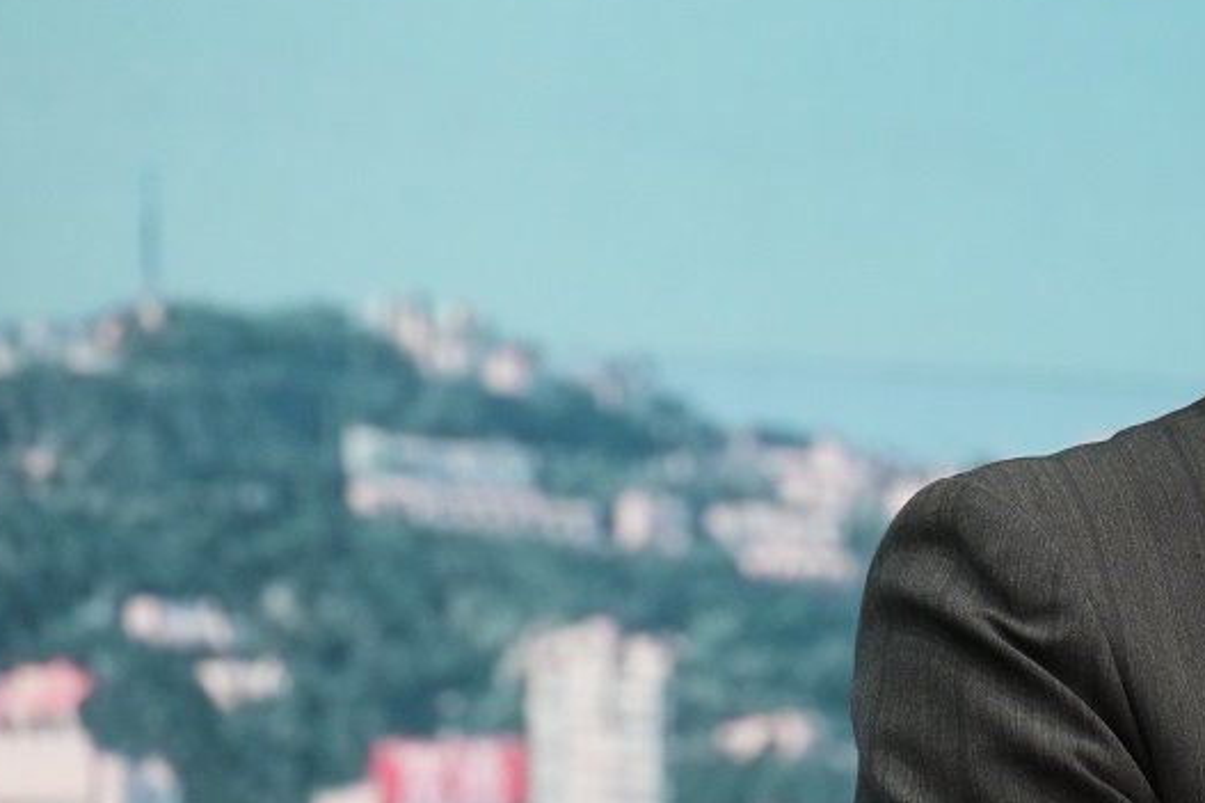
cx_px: 1251
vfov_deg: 3.6
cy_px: 310
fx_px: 12849
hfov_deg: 5.4
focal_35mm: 384
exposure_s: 1/125
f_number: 4.5
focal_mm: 180
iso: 3200
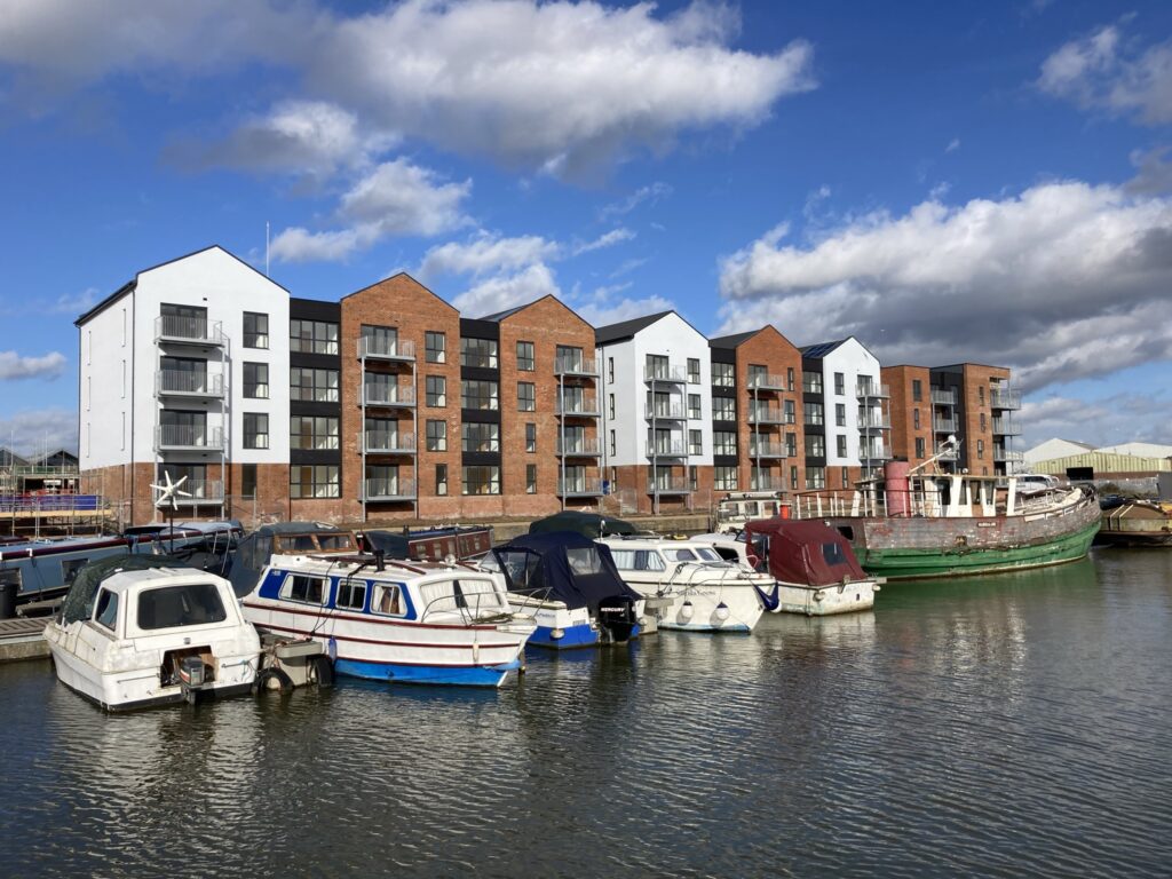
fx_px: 948
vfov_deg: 49.7
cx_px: 586
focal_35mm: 28
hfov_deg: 63.4
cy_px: 440
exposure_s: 1/3205
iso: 20
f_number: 1.8
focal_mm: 3.99
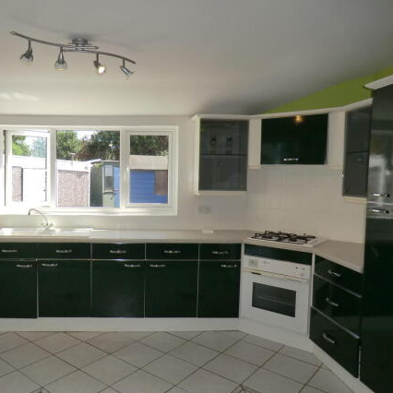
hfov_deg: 54.3
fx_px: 372
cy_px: 195
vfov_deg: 55.6
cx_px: 126
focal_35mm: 29
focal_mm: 4.3
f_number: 3.2
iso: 64
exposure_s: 1/160
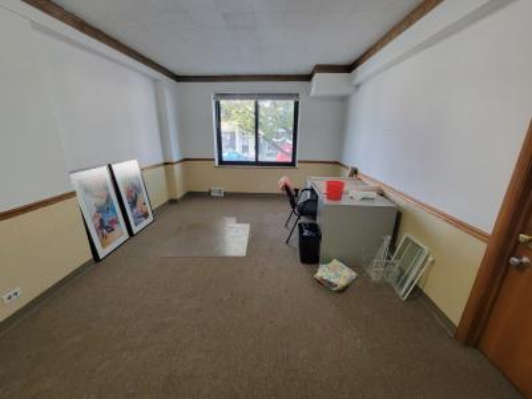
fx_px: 200
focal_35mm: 13
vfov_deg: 89.9
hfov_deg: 106.2
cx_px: 266
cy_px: 200
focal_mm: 2.2
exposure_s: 1/60
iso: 200
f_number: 2.2
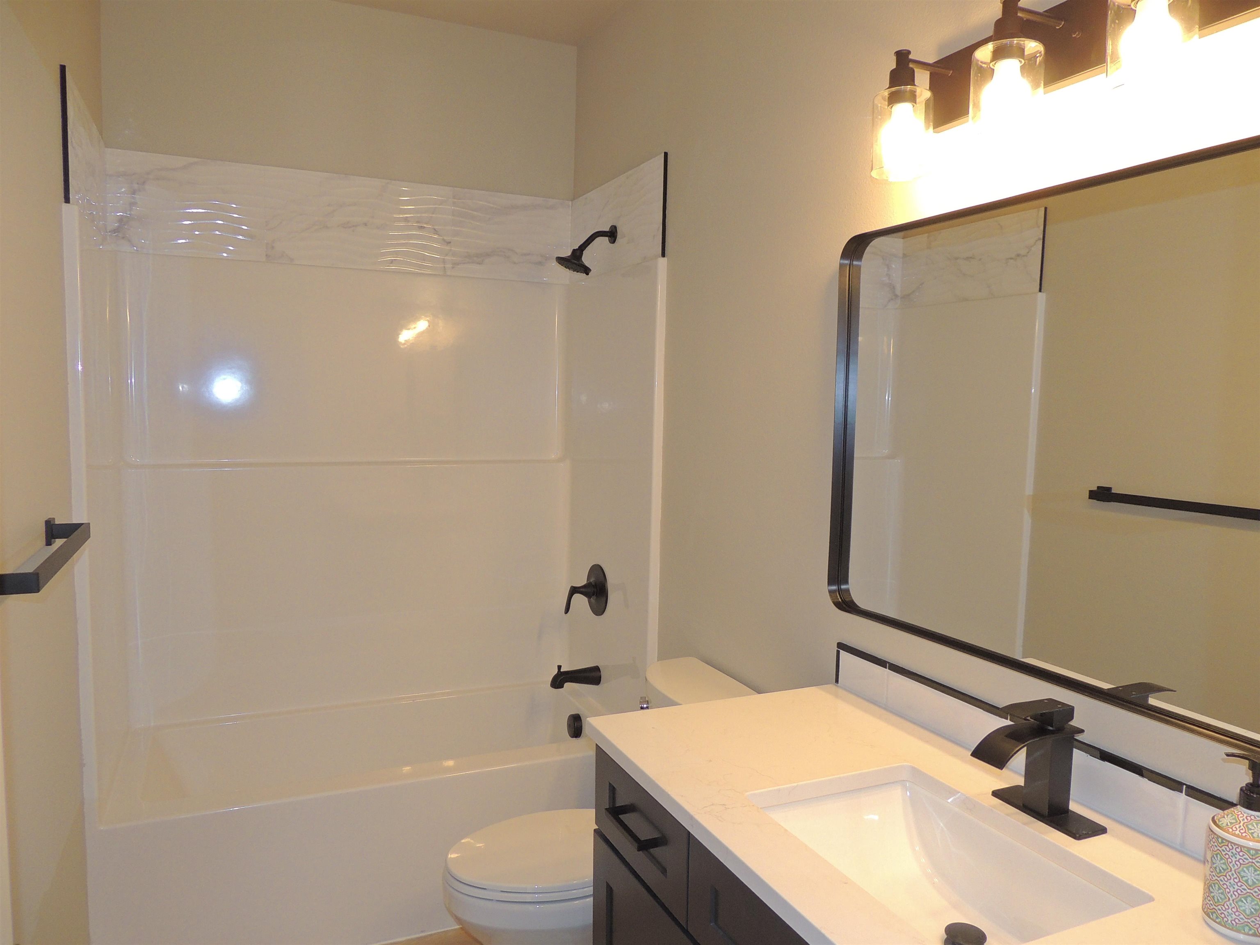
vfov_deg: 56.8
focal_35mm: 24
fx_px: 874
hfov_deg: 71.6
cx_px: 630
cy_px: 472
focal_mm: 4.3
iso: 250
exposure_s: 1/40
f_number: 3
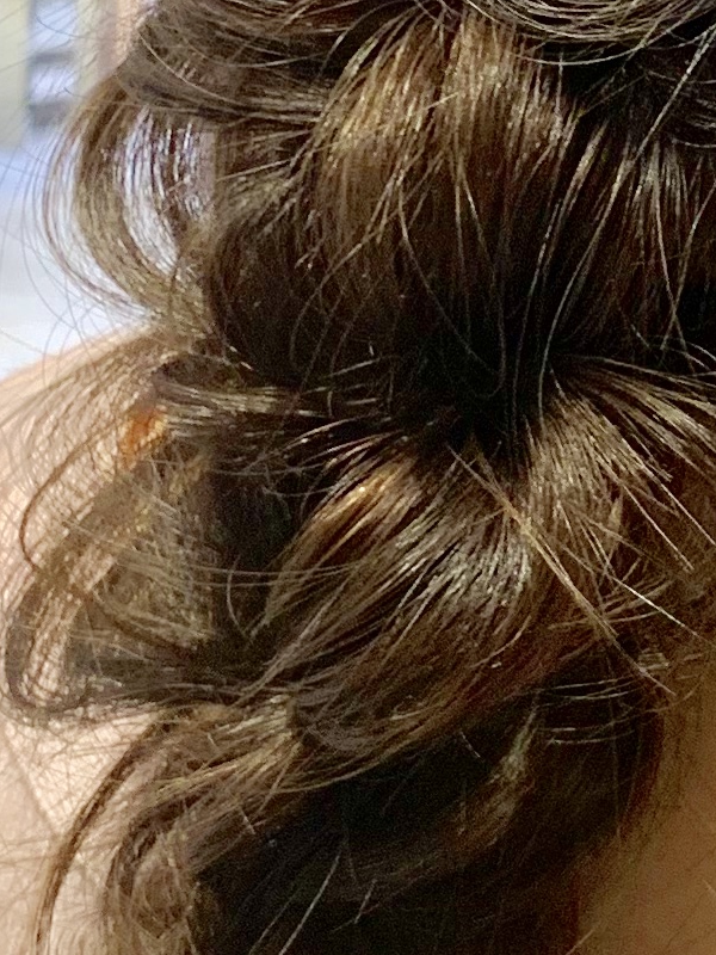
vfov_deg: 14.8
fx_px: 3613
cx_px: 675
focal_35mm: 131
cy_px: 29
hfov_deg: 11.2
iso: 50
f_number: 1.8
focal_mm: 4.25
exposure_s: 1/50
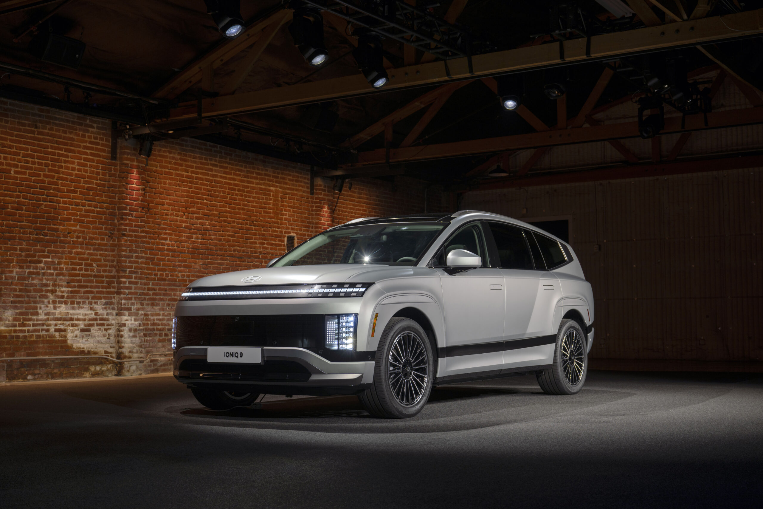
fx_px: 1017
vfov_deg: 28.1
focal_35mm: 48
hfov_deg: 41.1
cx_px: 382
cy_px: 254
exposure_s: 1/8
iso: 64
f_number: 5
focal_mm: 48
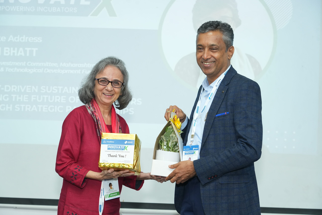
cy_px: 108
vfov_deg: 15.2
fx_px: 805
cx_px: 161
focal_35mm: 90
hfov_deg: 22.6
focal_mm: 90
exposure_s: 1/125
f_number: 7.1
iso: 2000
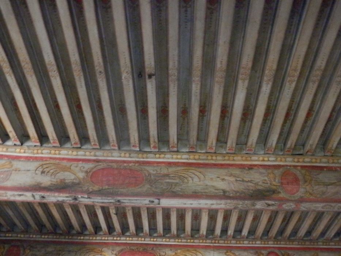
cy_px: 128
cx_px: 170
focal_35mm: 45
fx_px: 443
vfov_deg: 32.2
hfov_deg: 42.1
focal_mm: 8
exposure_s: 1/8
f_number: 3.8
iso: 1000
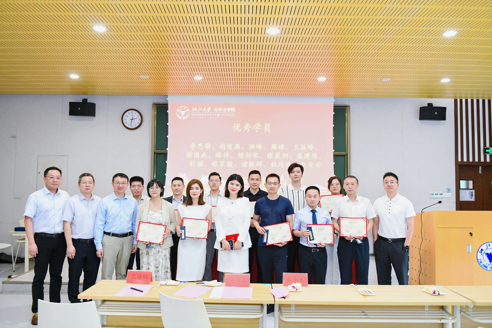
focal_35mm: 28
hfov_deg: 65.5
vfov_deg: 46.4
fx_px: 383
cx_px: 246
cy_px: 164
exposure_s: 1/100
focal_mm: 28
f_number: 3.5
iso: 2000
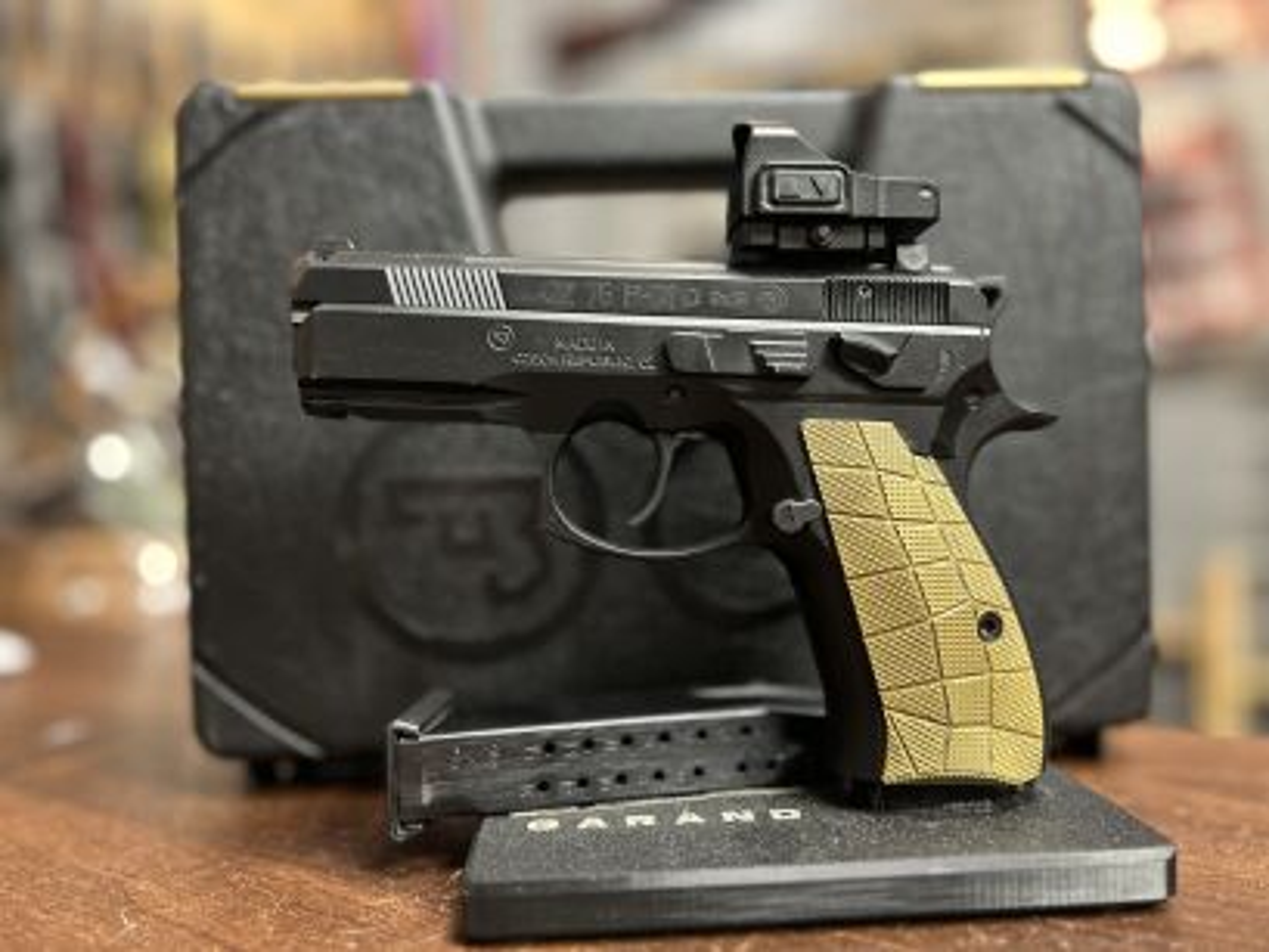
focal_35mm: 26
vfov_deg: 53.1
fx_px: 953
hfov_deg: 67.3
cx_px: 634
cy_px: 476
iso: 250
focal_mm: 5.7
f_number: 1.5
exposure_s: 1/50
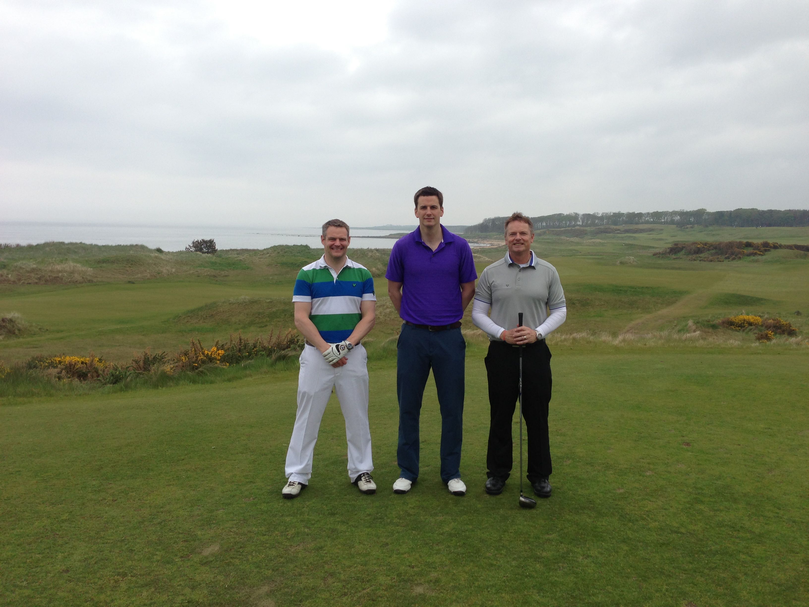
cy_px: 304
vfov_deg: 42.9
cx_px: 404
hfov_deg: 55.4
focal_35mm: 33
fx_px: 771
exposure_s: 1/861
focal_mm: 4.13
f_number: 2.4
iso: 50
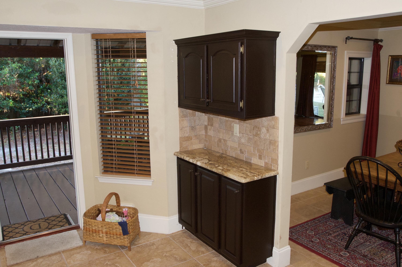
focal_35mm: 30
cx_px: 201
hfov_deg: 62.0
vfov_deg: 43.5
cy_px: 134
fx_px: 335
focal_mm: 20
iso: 1000
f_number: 5.6
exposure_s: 1/60
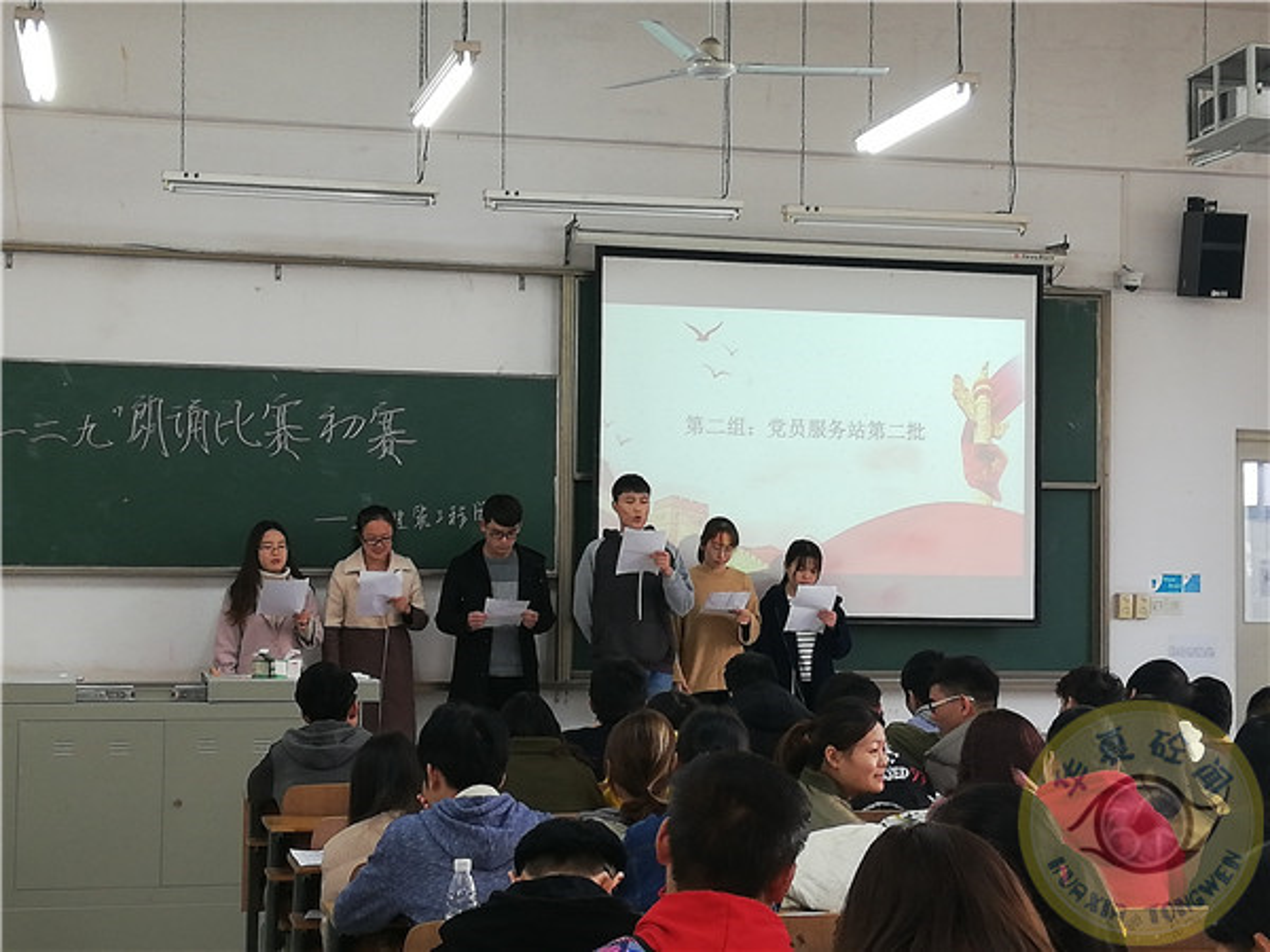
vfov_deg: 22.3
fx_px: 2421
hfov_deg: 29.4
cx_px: 635
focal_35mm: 66
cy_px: 476
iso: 200
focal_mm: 3.81
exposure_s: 1/33.3
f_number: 2.2
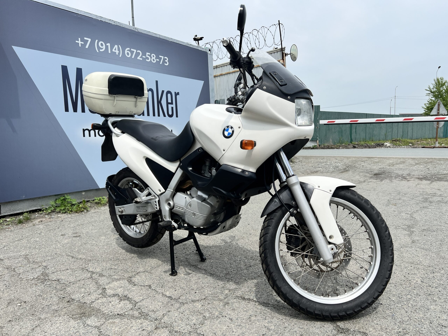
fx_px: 336
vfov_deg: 53.1
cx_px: 224
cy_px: 168
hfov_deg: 67.3
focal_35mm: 26
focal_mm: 5.7
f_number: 1.5
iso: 50
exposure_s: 1/4630
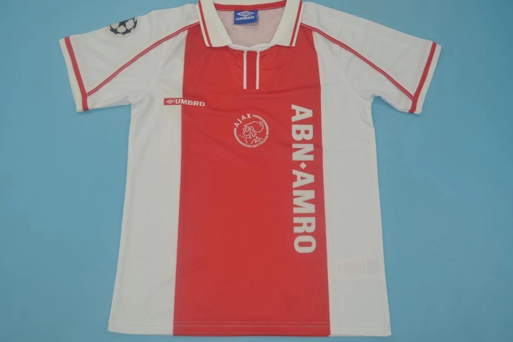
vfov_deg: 36.9
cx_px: 252
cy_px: 160
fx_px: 513
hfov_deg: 53.1
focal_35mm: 36
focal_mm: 22
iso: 200
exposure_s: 1/200
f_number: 4.5
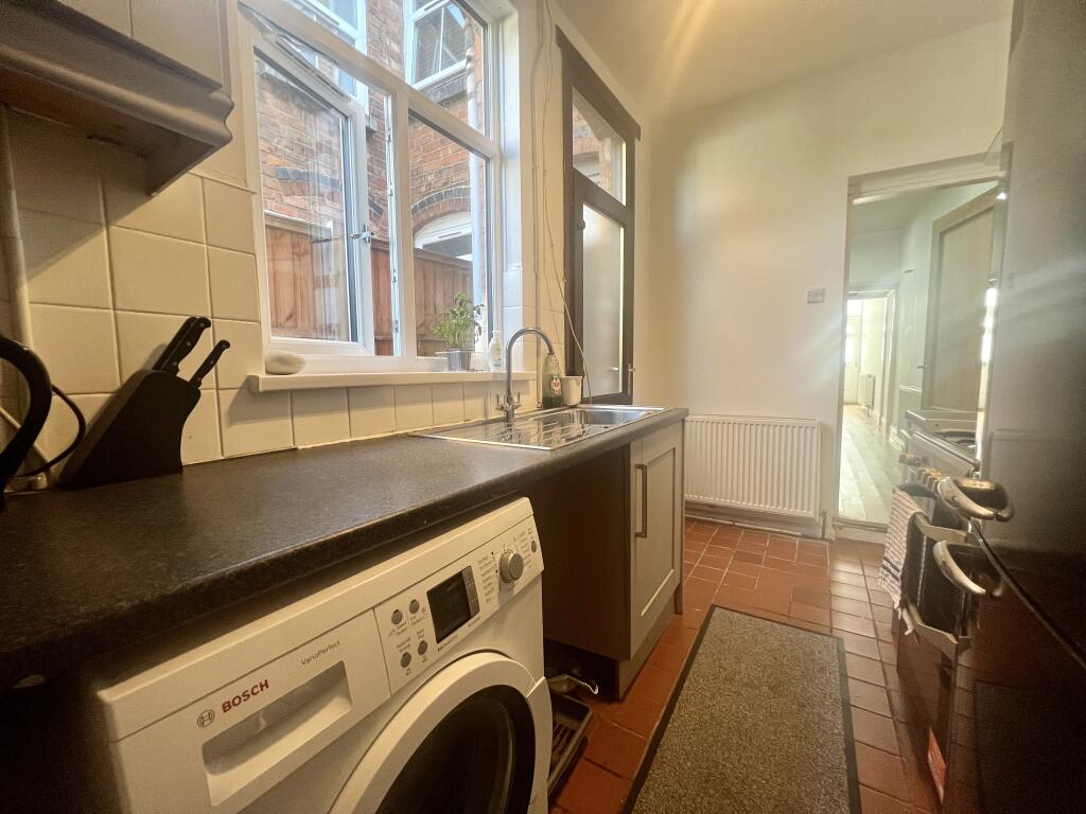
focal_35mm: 13
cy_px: 407
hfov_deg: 106.2
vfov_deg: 89.9
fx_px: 408
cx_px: 543
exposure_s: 1/100
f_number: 1.8
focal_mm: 1.57
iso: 200
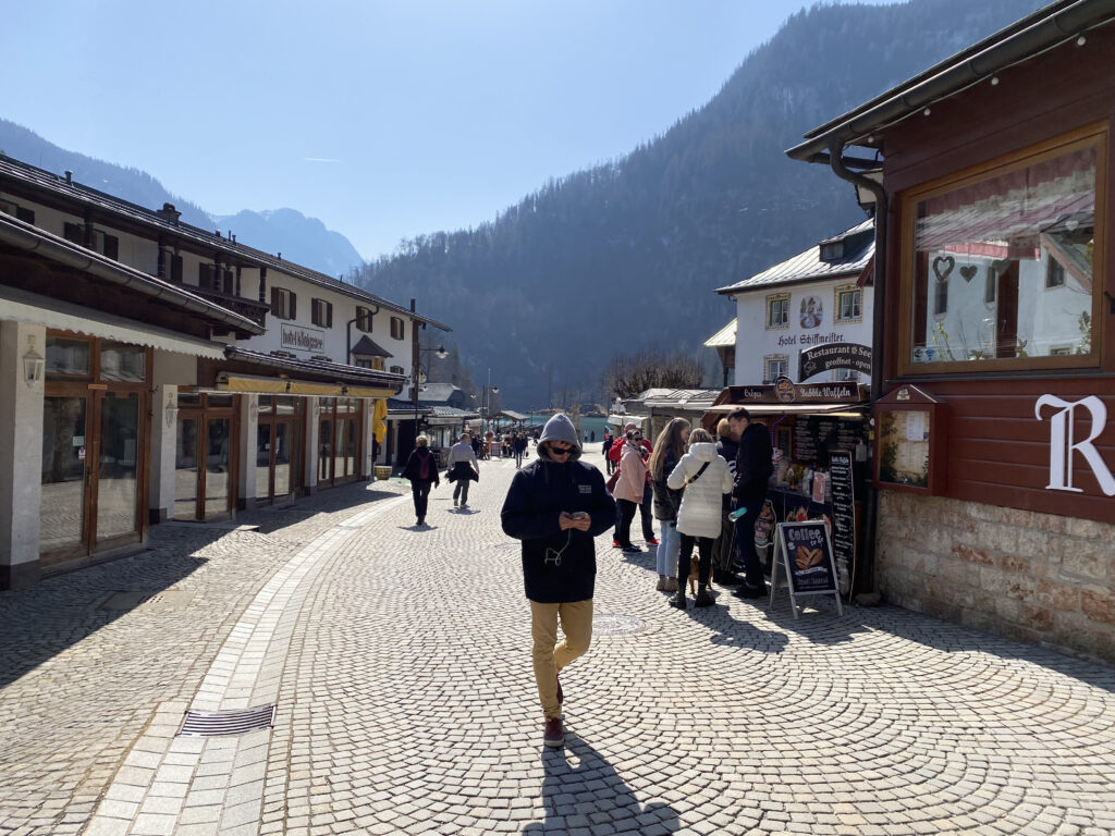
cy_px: 418
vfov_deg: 53.1
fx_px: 837
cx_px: 558
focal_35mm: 26
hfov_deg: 67.3
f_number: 1.8
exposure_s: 1/3846
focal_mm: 4.25
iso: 32
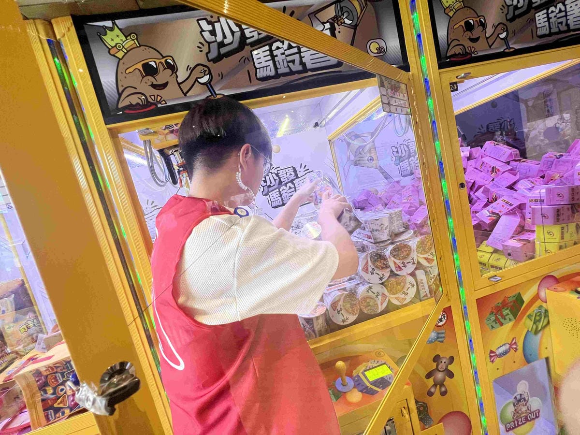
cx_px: 290
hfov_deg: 106.2
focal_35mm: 13
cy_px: 218
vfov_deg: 89.9
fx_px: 218
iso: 125
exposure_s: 1/120
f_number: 1.8
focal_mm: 1.57
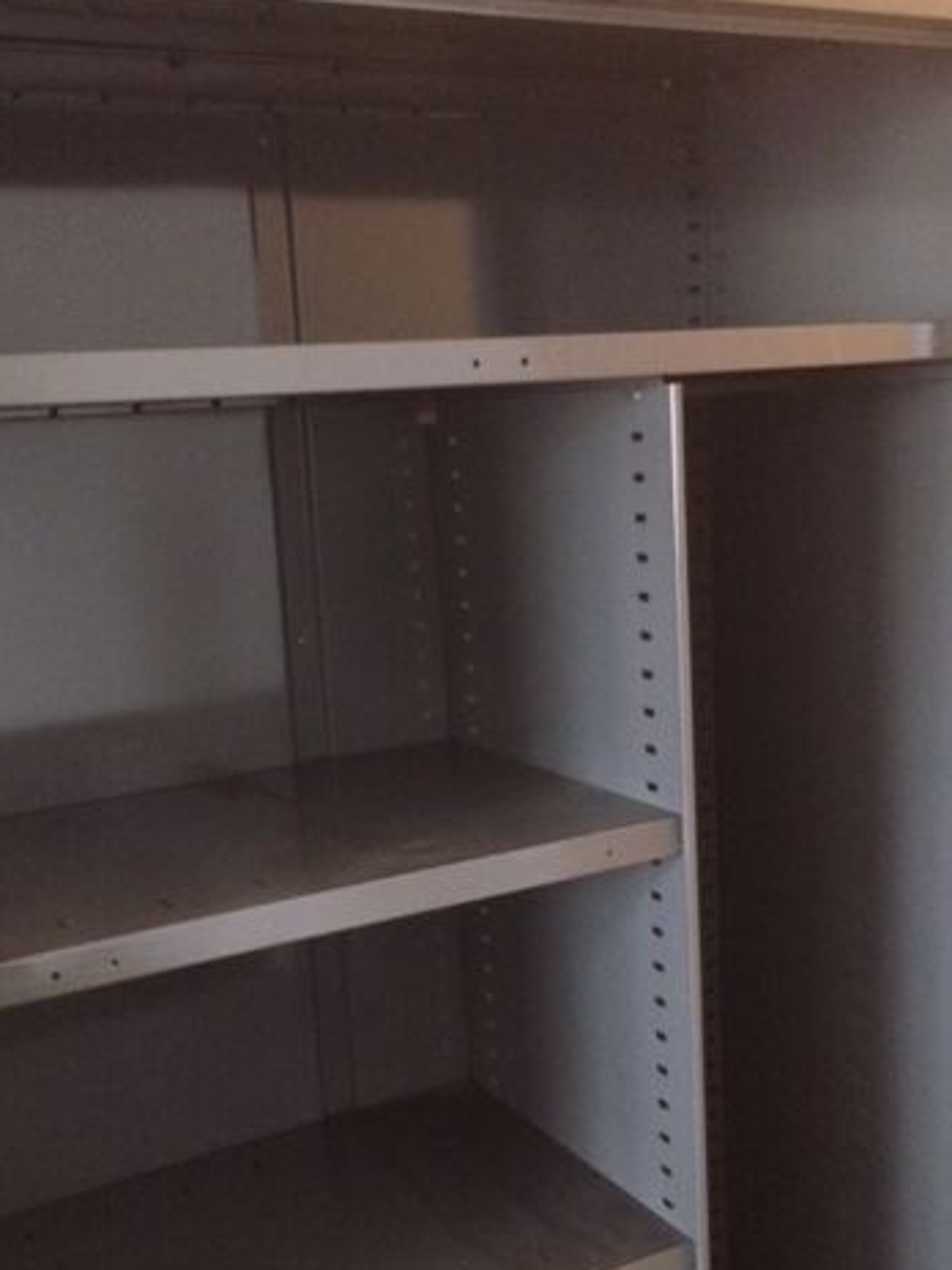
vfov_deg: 46.6
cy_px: 753
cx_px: 429
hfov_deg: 35.9
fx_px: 1467
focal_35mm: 40
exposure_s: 1/17
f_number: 2.2
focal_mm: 4.15
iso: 500
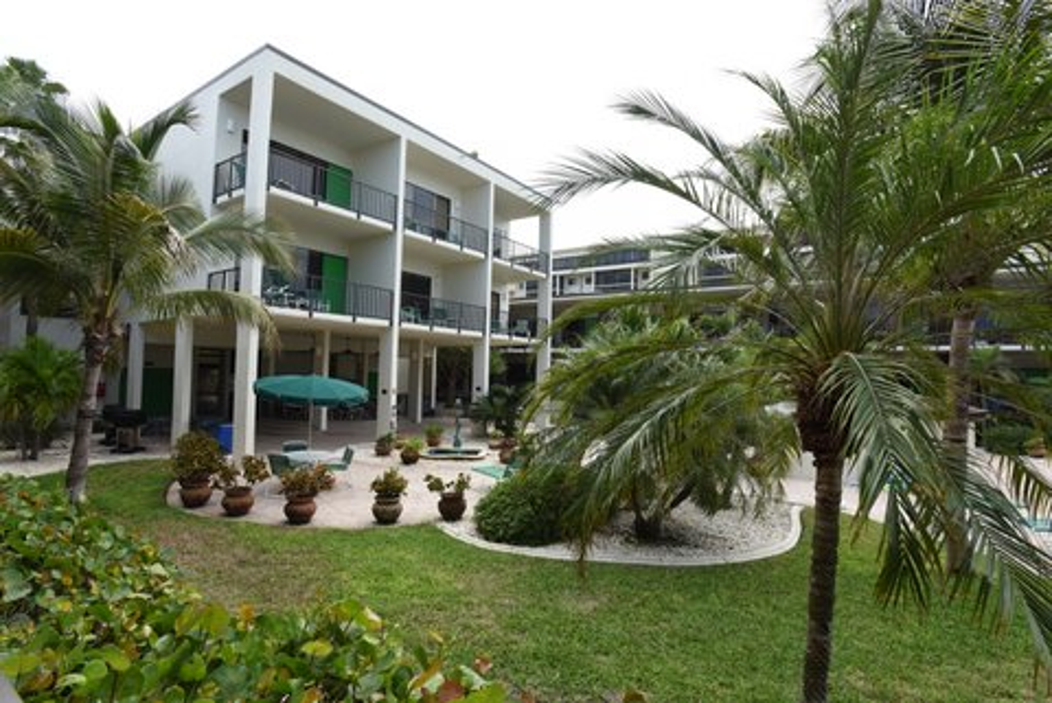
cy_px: 352
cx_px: 526
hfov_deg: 93.2
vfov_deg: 70.6
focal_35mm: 17
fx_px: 497
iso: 800
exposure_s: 1/640
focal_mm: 17
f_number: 13
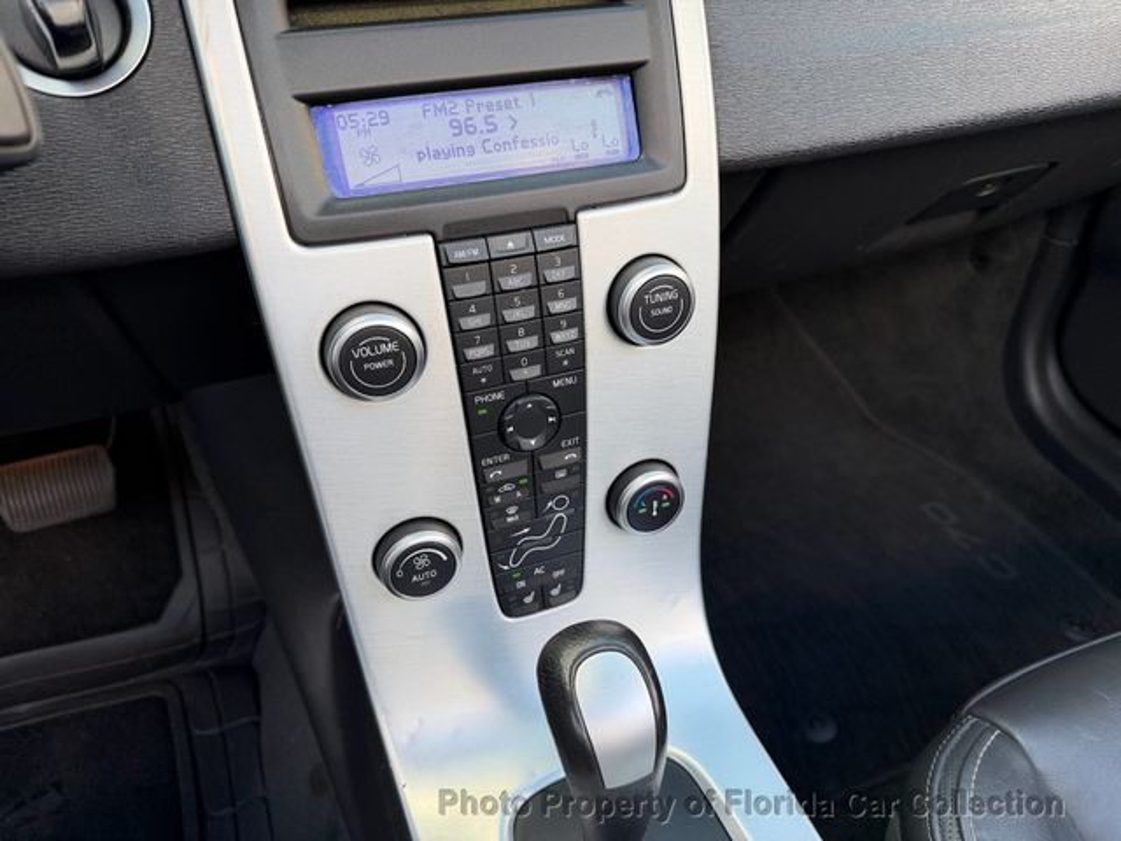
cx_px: 560
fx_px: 777
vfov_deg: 56.8
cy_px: 420
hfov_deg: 71.6
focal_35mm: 24
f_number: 1.78
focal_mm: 6.76
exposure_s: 1/139
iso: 80
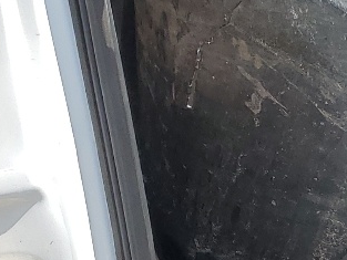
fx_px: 1334
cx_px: 569
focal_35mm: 133
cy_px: 254
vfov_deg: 11.1
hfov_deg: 13.7
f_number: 1.5
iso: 50
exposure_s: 1/1429
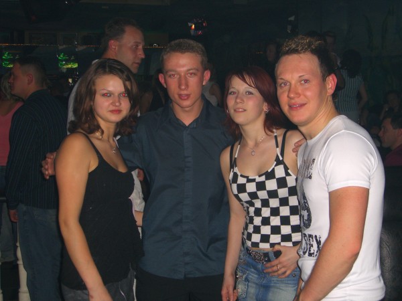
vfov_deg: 25.7
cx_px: 201
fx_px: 662
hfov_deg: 33.8
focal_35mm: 57
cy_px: 150
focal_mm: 11.8
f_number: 3.6
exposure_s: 1/60
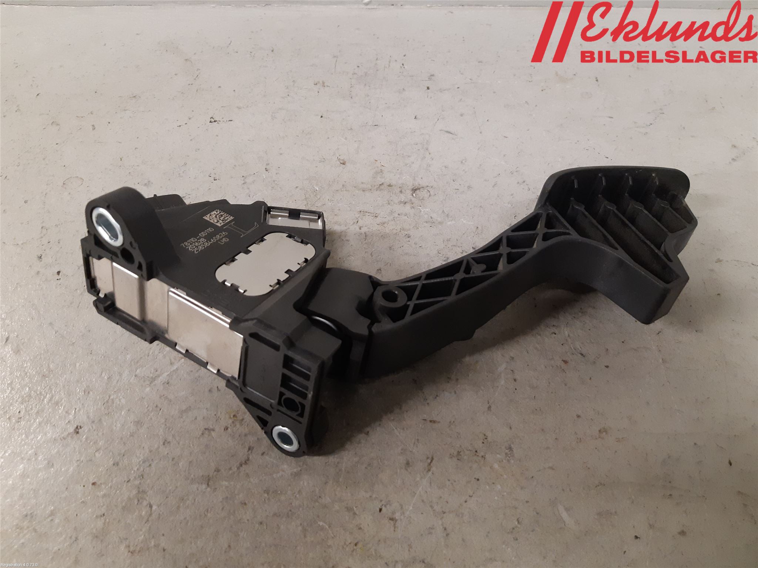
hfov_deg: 67.3
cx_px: 379
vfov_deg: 53.1
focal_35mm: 26
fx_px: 569
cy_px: 284
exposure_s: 1/50
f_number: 1.7
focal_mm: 3.93
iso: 250
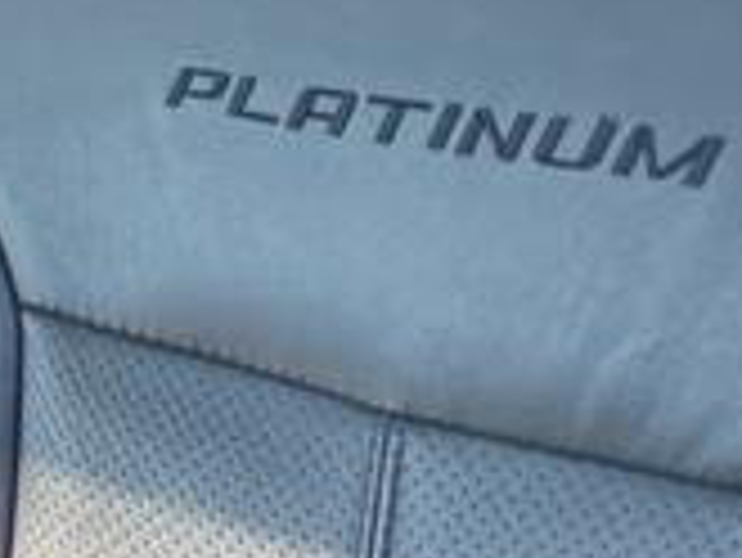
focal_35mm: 101
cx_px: -522
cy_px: -320
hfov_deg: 16.7
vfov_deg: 13.7
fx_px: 2167
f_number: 1.6
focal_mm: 5.1
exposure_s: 1/201
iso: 50
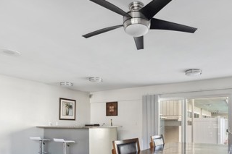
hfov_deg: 65.2
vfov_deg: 44.1
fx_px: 180
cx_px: 132
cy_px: 124
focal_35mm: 28
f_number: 9
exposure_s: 1/15
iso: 100
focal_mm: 14
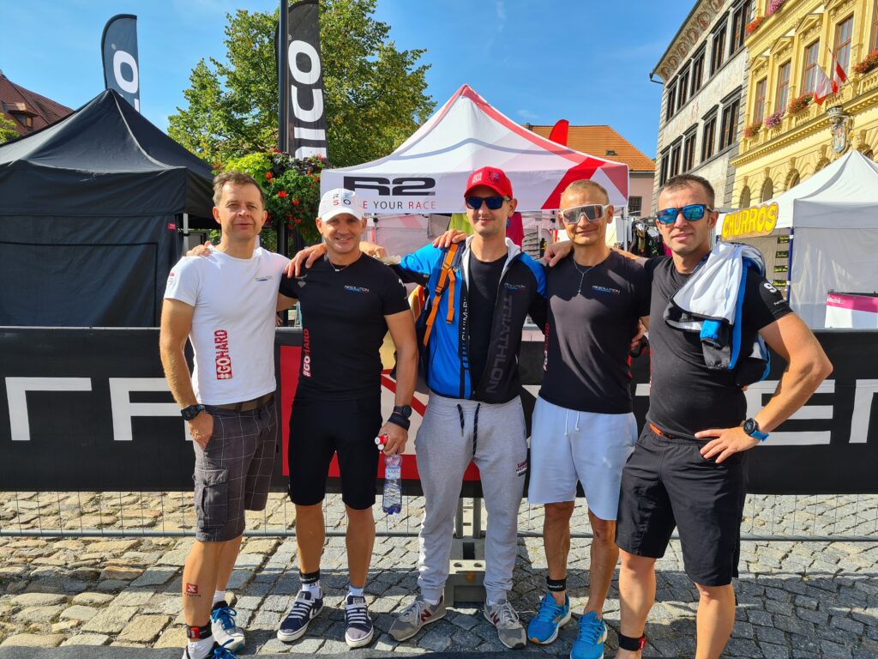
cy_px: 330
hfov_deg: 67.3
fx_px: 659
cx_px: 439
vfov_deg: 53.1
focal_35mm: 26
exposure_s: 1/1580
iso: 50
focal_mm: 5.4
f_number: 1.8
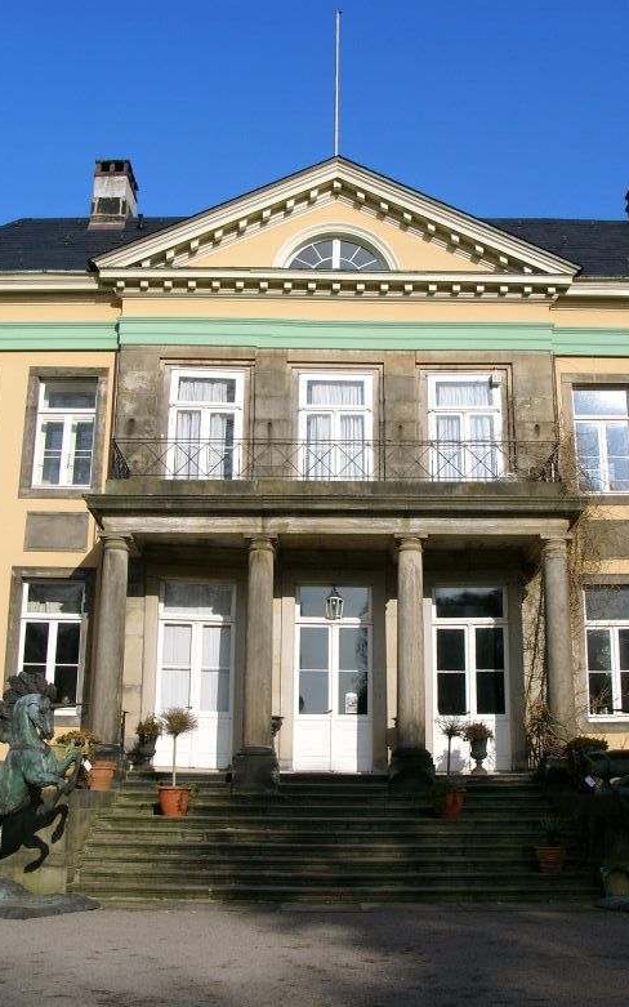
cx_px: 348
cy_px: 513
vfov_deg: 51.5
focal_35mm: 38
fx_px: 1042
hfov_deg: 33.5
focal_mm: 7.39
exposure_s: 1/688
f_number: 5.6
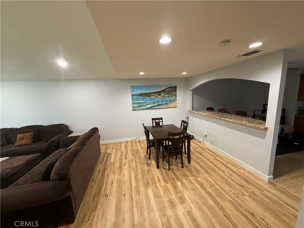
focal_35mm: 14
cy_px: 114
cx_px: 152
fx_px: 123
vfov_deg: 85.7
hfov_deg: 102.1
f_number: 2.2
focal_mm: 2.22
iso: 320
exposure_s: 1/60
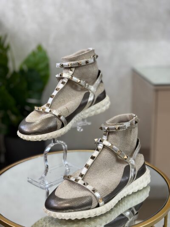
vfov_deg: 36.8
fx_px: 340
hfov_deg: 28.0
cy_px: 114
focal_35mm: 52
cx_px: 85
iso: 40
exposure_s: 1/50
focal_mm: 5.96
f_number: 1.6
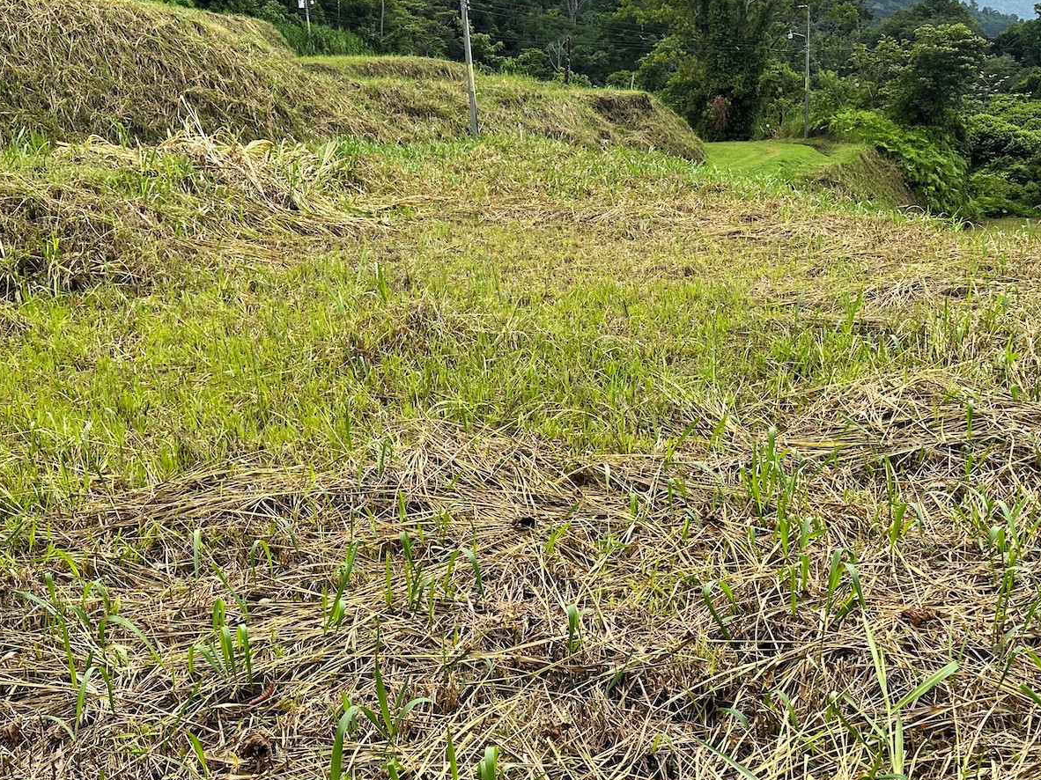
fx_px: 1173
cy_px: 418
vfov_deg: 36.8
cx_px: 583
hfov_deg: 47.8
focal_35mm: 39
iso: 80
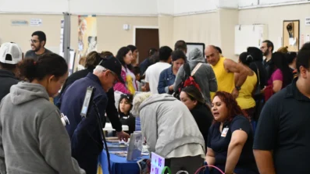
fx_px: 912
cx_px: 155
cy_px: 103
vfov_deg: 10.9
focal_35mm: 111
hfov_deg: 19.3
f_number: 6.3
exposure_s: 1/125
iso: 5600
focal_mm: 70
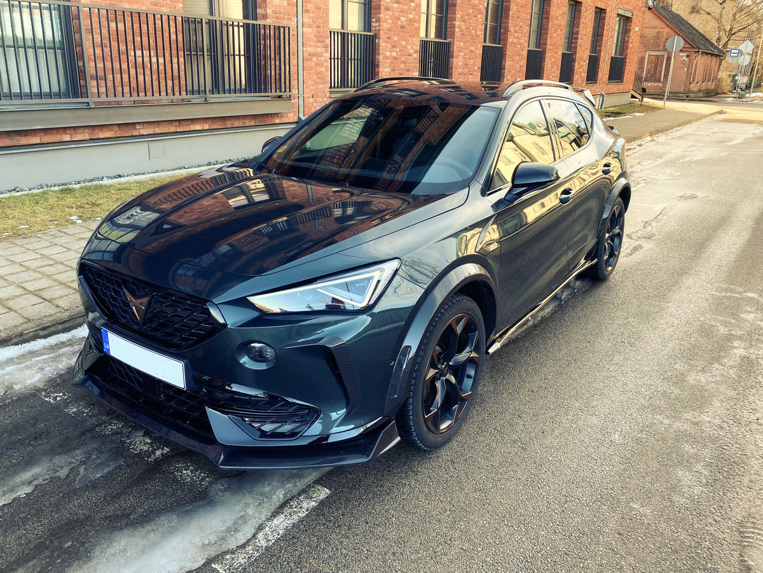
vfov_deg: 53.1
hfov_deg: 67.3
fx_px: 573
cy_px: 286
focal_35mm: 26
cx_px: 382
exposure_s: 1/170
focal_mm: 4.25
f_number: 1.8
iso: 32
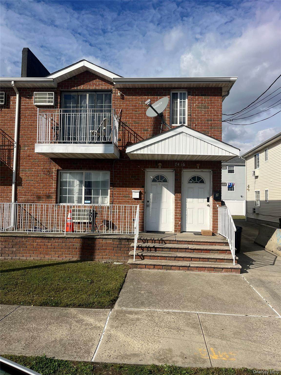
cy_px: 188
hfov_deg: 53.1
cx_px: 140
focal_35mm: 26
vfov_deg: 67.3
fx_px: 281
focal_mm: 5.1
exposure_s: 1/6494
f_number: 1.6
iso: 50
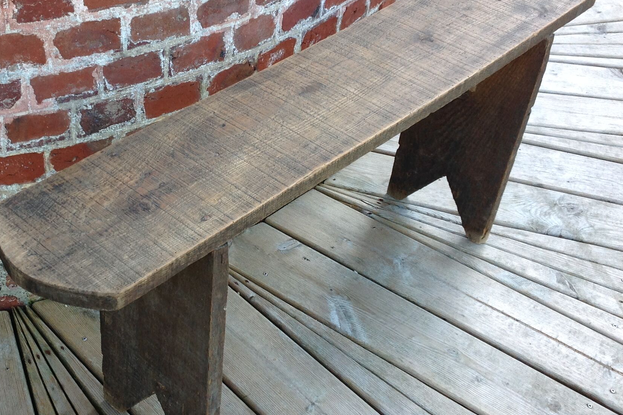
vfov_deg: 23.8
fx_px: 986
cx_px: 196
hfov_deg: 34.6
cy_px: 177
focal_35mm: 57
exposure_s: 1/131
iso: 50
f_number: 2.4
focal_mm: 4.28
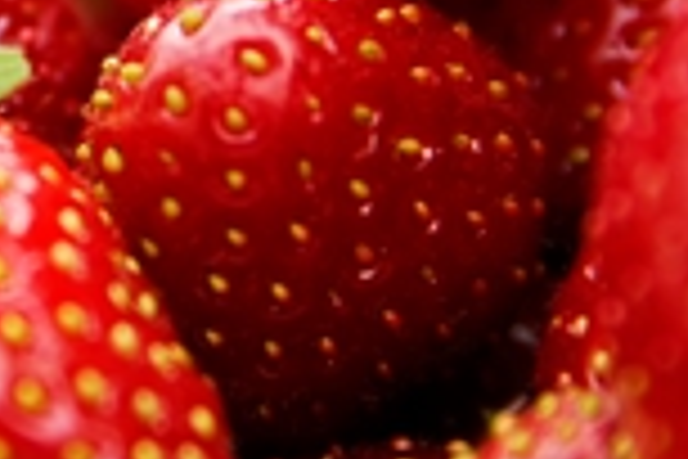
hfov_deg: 7.6
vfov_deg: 5.1
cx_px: 94
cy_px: 14
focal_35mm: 271
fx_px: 5179
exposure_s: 1/160
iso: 100
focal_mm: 46
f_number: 3.2
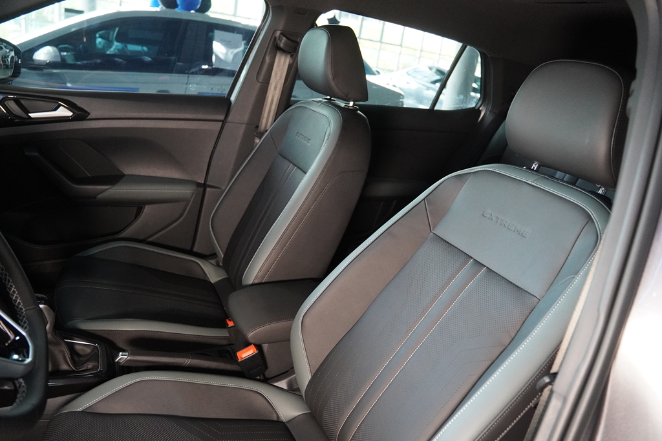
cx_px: 331
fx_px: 469
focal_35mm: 26
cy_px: 220
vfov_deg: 50.4
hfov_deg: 70.4
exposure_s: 1/160
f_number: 2.8
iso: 4000
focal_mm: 17
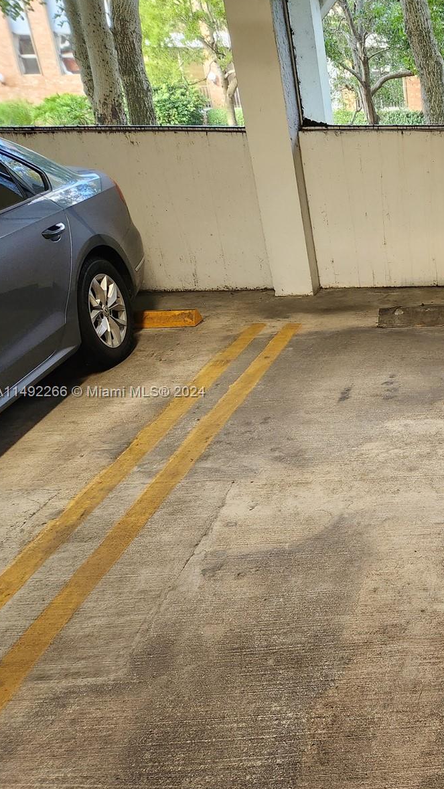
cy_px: 393
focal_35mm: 34
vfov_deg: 58.0
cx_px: 527
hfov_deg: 29.9
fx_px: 712
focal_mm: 5.4
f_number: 1.8
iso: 640
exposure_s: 1/120
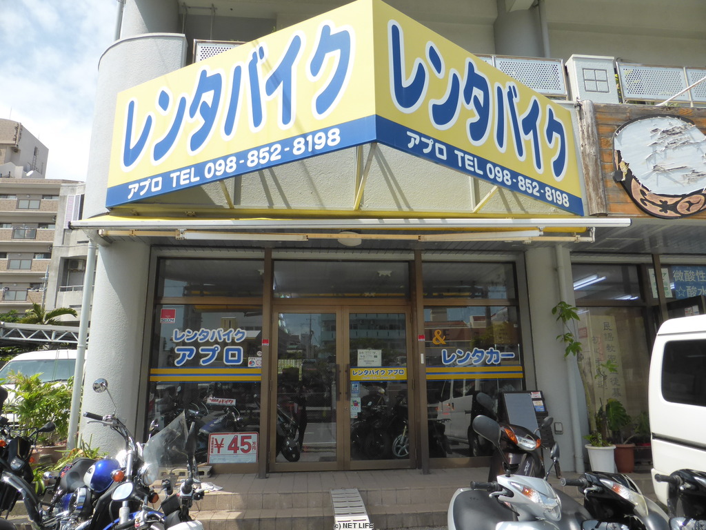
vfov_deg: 56.8
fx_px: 489
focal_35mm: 24
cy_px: 265
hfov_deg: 71.6
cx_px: 353
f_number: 3.3
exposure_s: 1/1000
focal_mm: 4.3
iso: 160
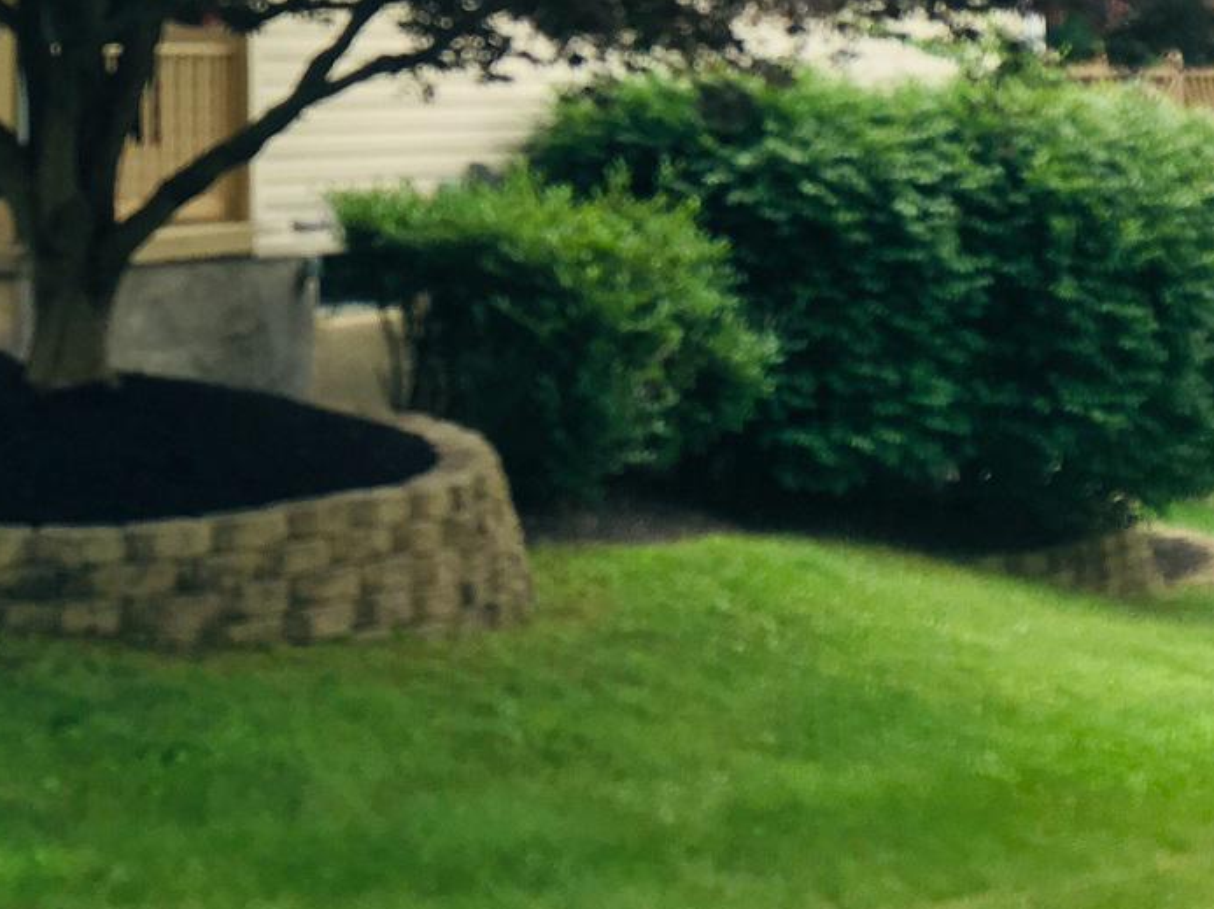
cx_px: 167
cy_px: -157
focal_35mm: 76
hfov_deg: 25.0
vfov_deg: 18.4
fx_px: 2664
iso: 25
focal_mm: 4.15
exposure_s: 1/620
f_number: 2.2
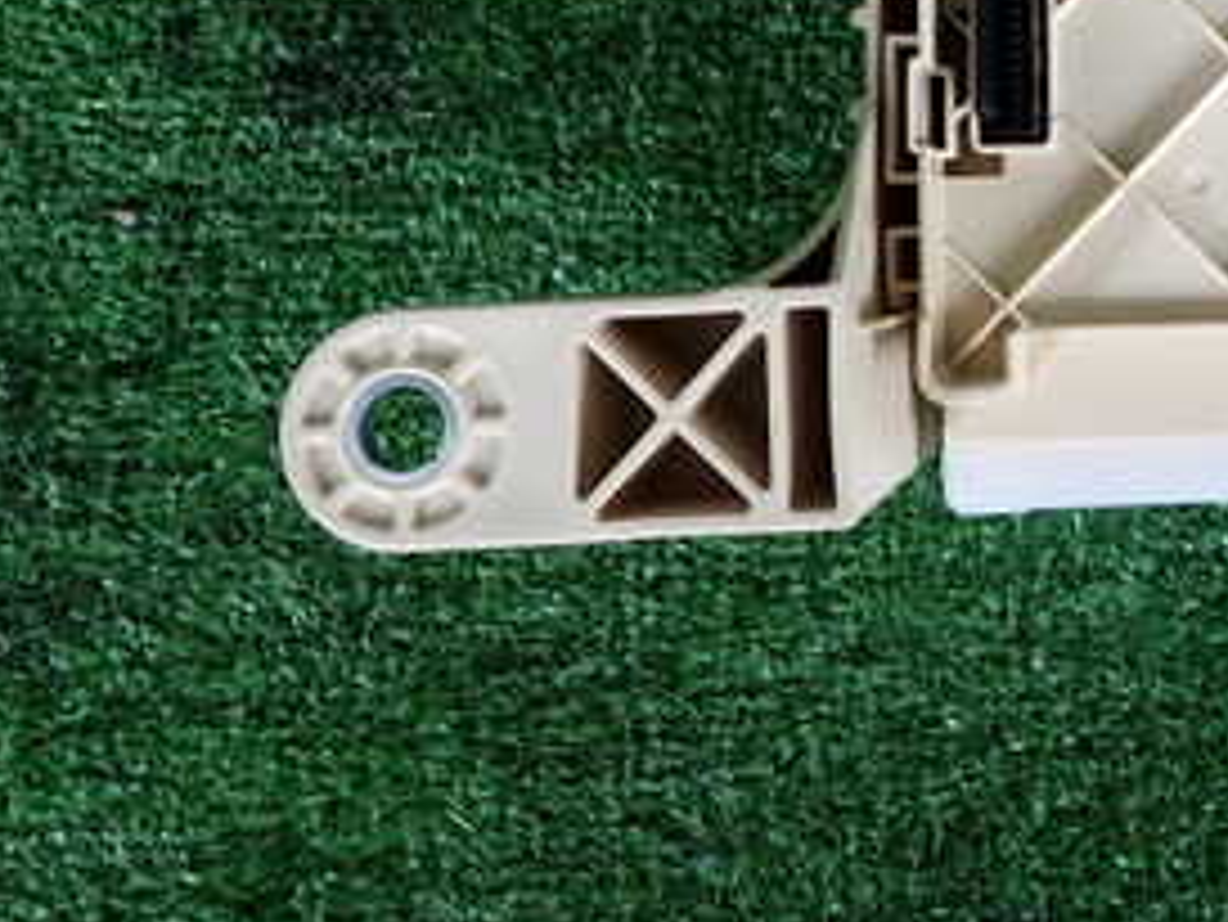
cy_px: 45
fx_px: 1952
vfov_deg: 25.5
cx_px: 1255
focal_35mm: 55
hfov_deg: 31.9
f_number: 2
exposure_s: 1/60
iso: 200
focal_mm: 4.5
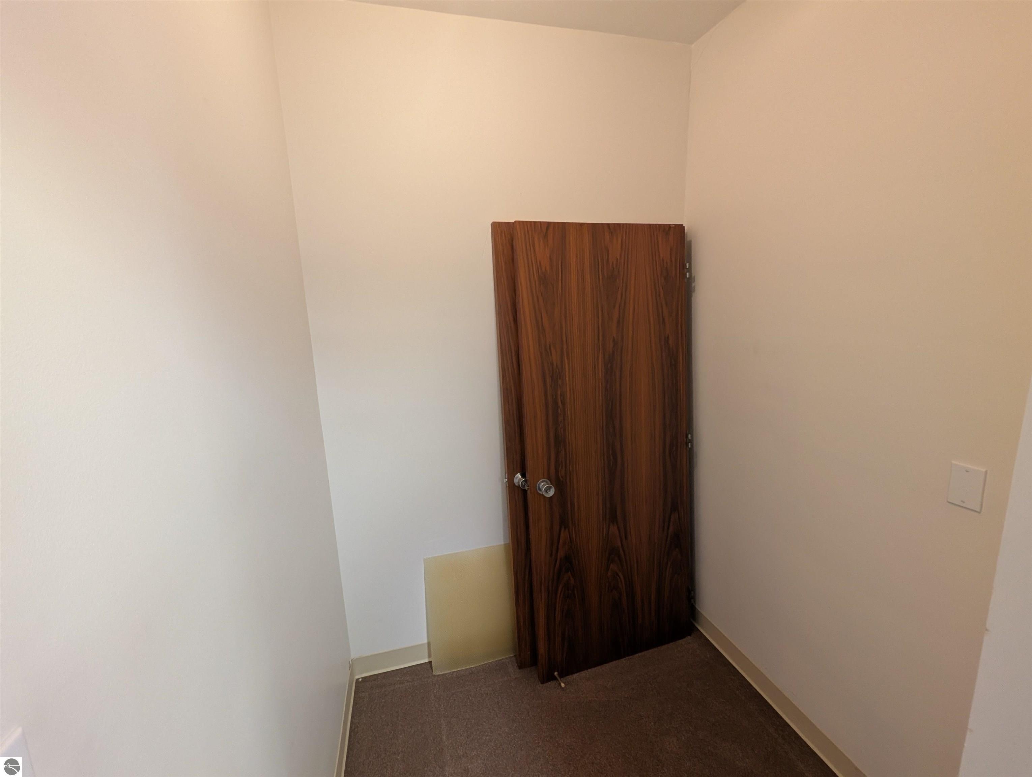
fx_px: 388
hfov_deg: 106.1
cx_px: 516
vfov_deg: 90.1
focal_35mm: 13
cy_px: 388
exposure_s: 1/30
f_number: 2.2
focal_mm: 1.95
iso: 153
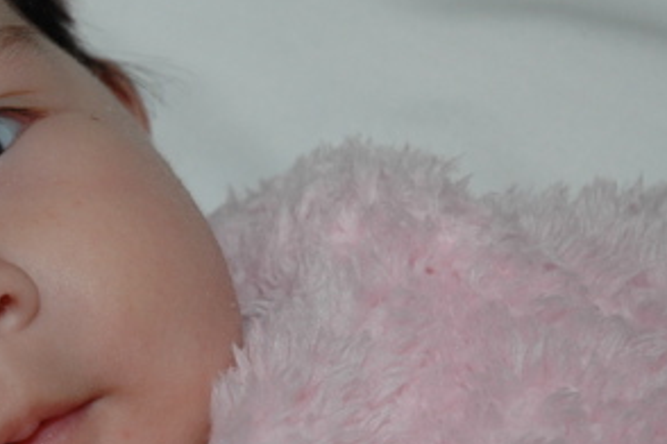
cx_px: -45
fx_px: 4094
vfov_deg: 6.2
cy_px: 321
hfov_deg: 9.2
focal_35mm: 221
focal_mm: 48
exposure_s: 1/60
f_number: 5
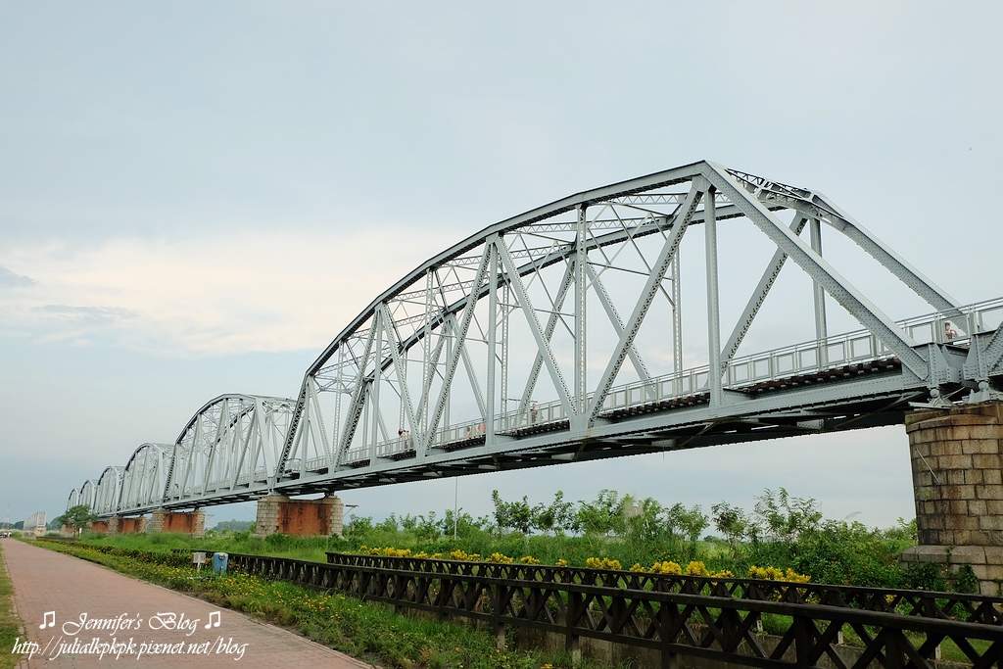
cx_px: 502
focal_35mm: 30
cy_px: 334
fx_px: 836
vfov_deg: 43.6
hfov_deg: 61.9
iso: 400
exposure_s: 1/150
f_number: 5.6
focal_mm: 20.1
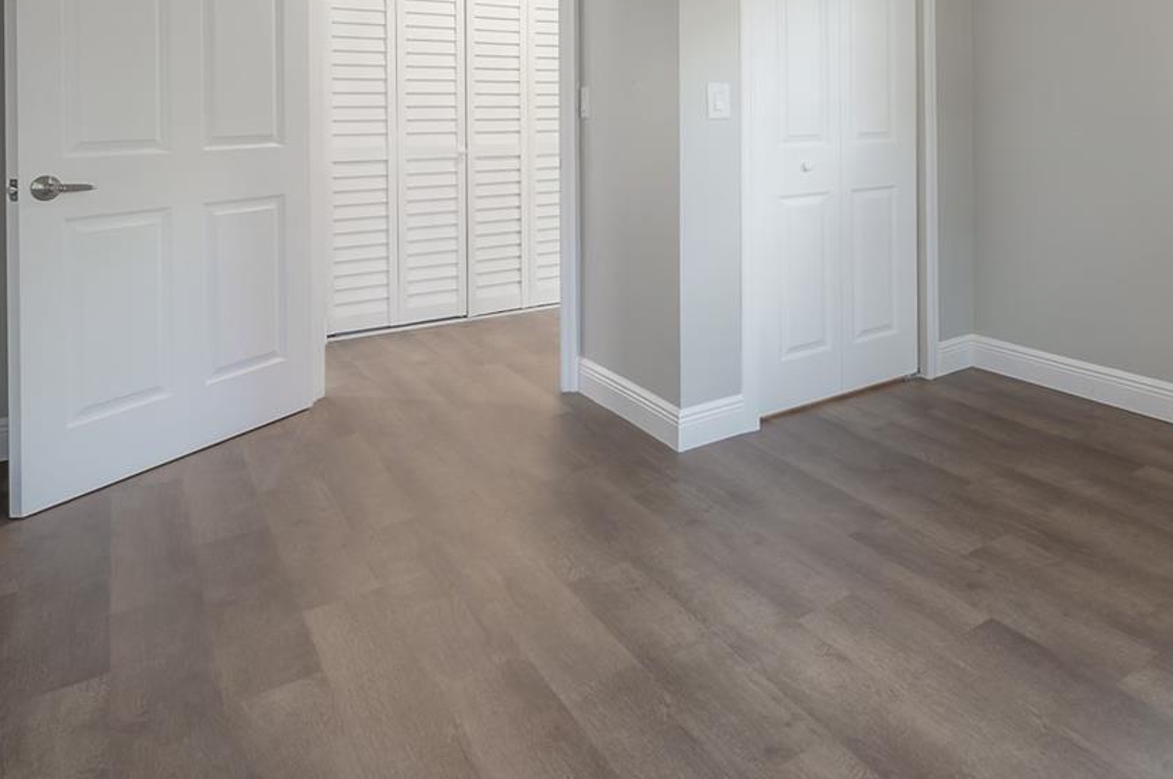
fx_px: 879
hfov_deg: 58.1
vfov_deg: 44.4
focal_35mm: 27
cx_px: 1049
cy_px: 108
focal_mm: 14
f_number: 10
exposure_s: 1/13
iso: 320
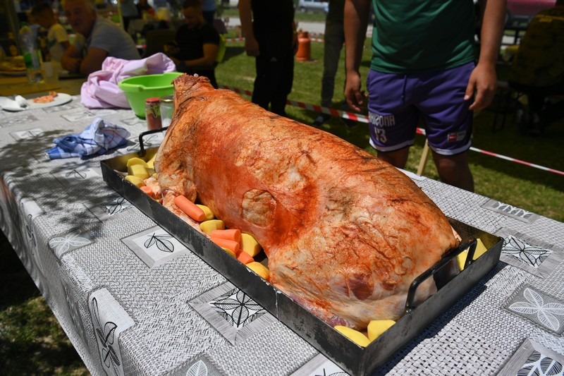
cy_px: 188
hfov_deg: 61.9
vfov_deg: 43.6
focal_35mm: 30
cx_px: 282
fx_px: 470
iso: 100
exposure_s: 1/2500
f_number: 5.6
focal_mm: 30
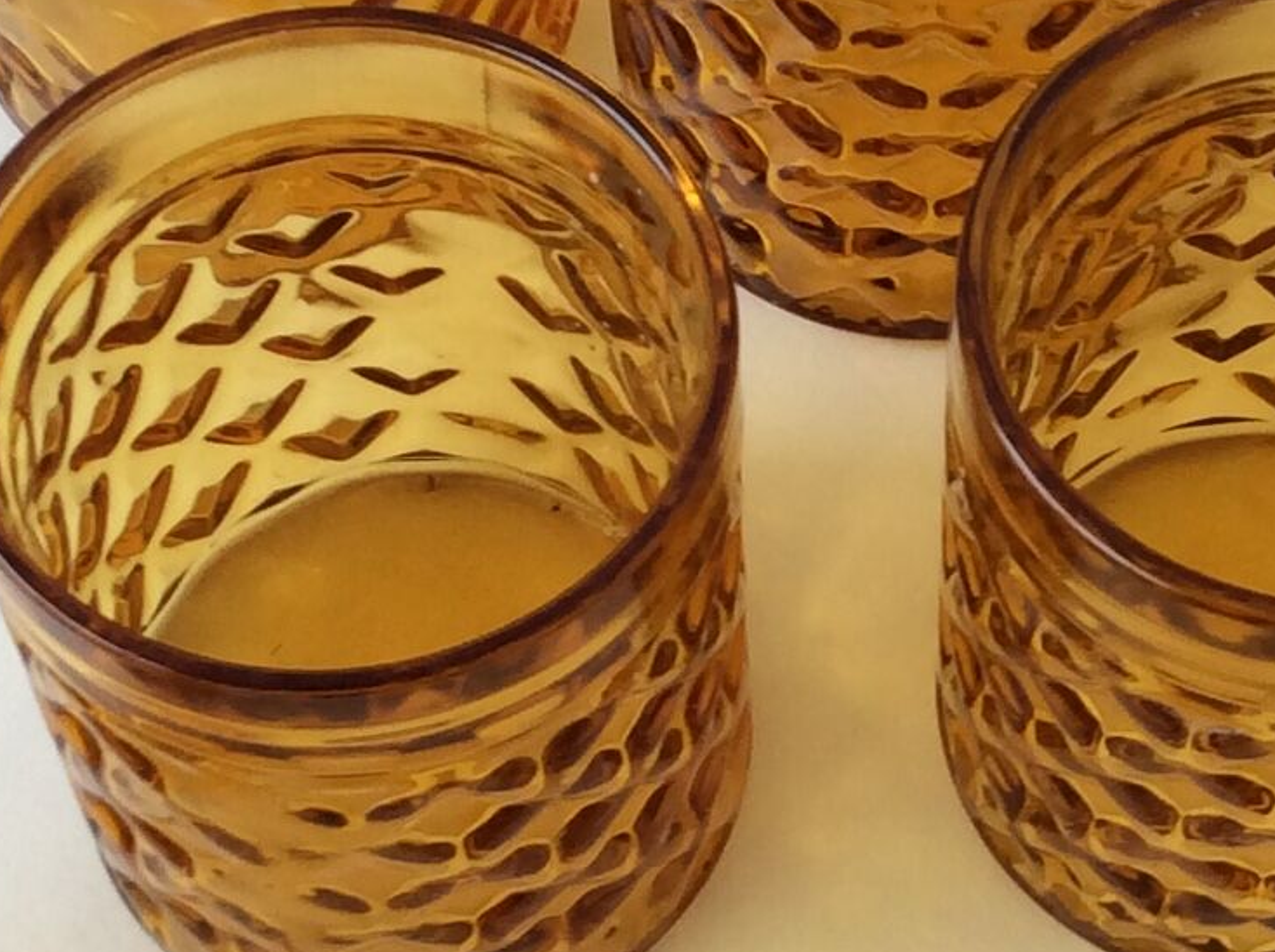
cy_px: 631
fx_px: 4155
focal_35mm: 113
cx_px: 921
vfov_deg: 13.1
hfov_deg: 17.4
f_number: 2.4
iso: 32
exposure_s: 1/50
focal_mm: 3.3
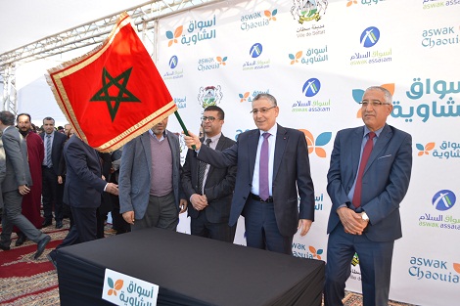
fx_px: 345
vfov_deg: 47.9
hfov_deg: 67.4
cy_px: 153
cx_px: 230
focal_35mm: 27
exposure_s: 1/125
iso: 110
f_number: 4
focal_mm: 18
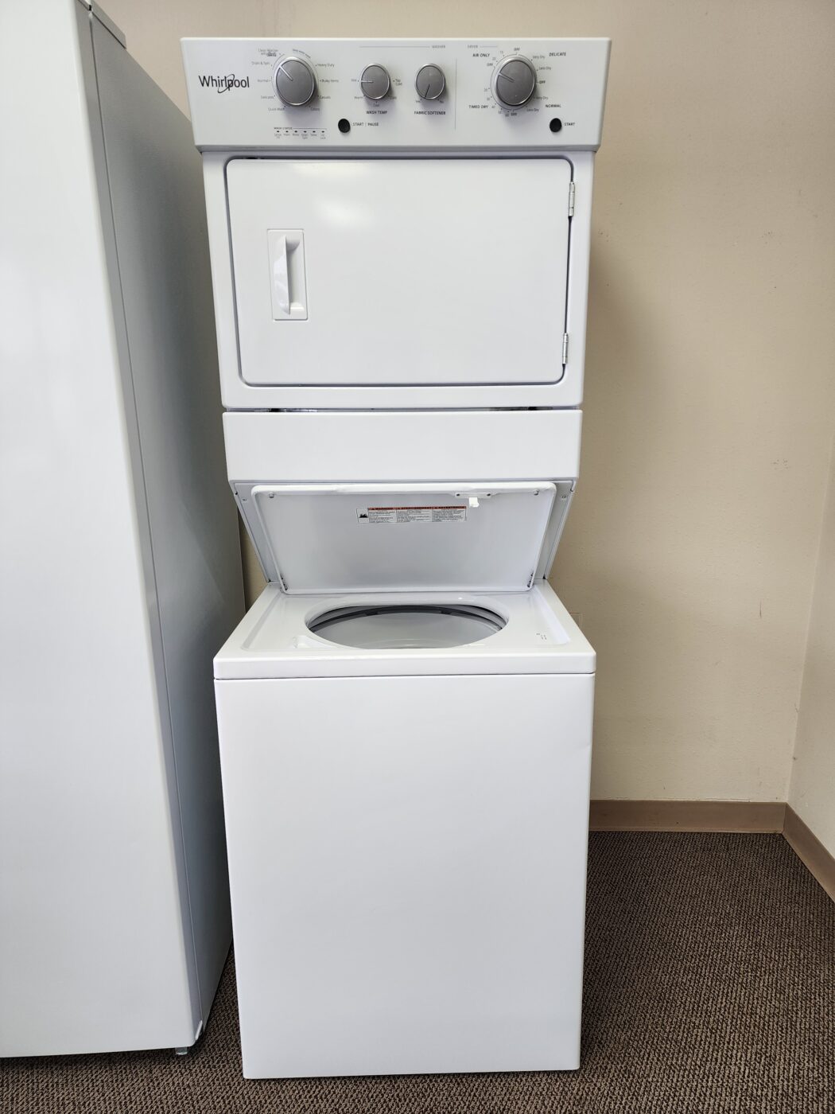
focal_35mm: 23
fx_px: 740
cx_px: 418
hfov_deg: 58.9
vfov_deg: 73.9
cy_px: 557
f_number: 1.8
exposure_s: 1/120
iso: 100
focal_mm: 6.4
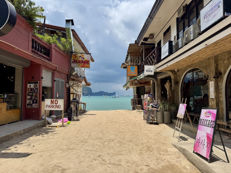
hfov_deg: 71.6
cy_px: 86
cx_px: 116
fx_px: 160
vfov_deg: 56.8
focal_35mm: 24
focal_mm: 6.76
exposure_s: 1/7092
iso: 80
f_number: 1.78
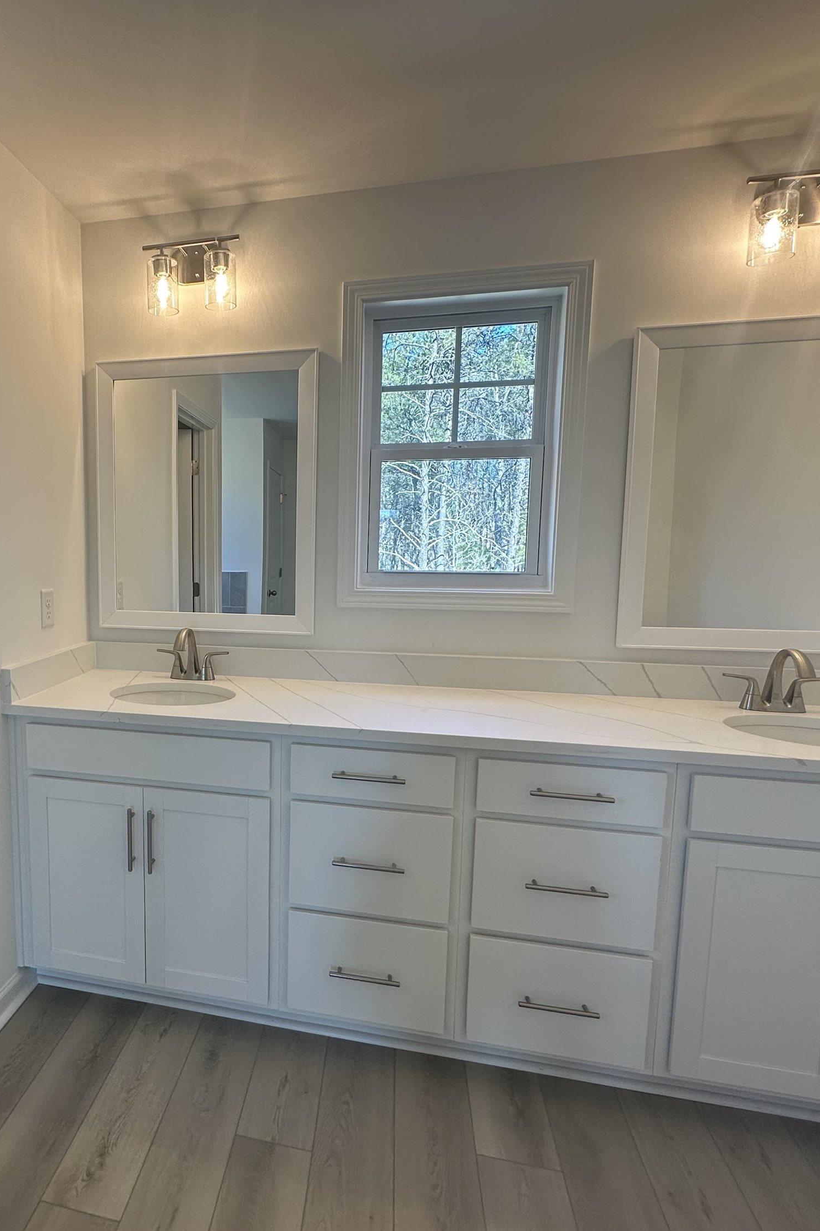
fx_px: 683
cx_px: 231
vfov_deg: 84.0
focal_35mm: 20
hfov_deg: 59.4
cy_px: 621
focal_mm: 2.22
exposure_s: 1/120
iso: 50
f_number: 2.2
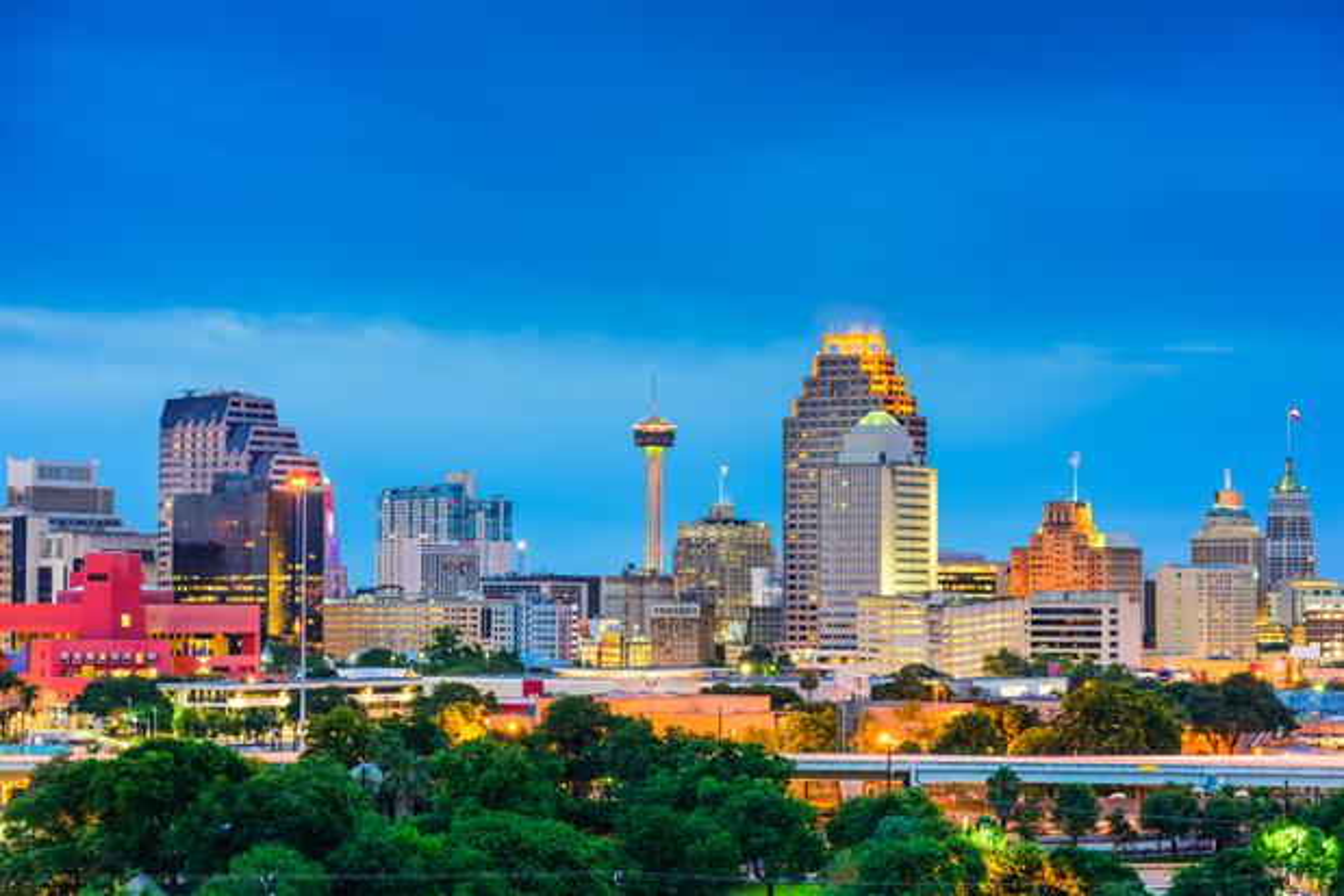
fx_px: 3062
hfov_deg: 24.8
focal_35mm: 82
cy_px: 448
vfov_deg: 16.7
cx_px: 672
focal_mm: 82
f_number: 8
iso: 80
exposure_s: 30
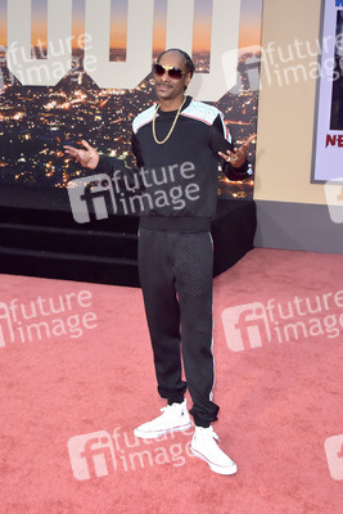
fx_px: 628
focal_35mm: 44
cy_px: 257
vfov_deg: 44.5
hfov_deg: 30.5
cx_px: 172
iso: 800
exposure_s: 1/250
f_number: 7.1
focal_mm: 44
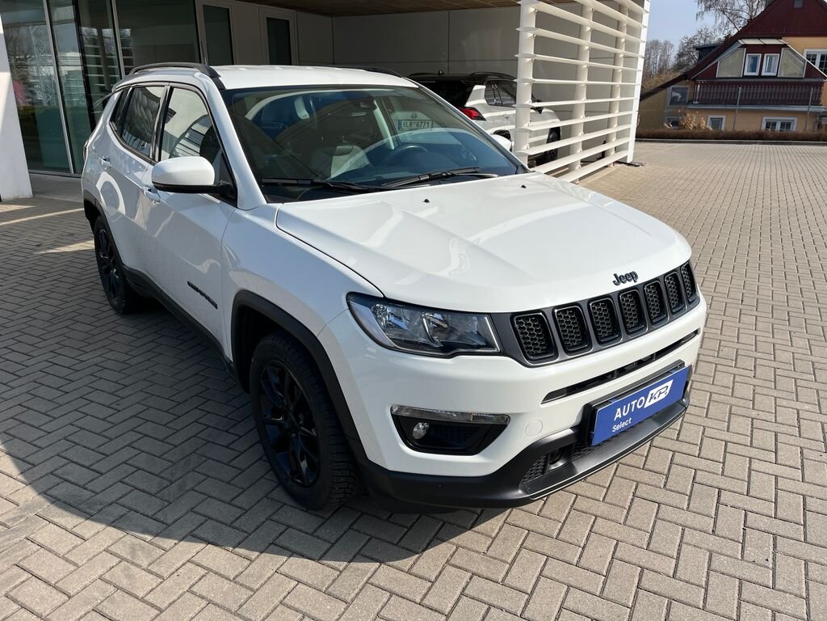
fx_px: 621
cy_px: 310
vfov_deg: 53.1
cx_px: 414
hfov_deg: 67.3
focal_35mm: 26
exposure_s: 1/5076
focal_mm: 5.1
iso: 50
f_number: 1.6
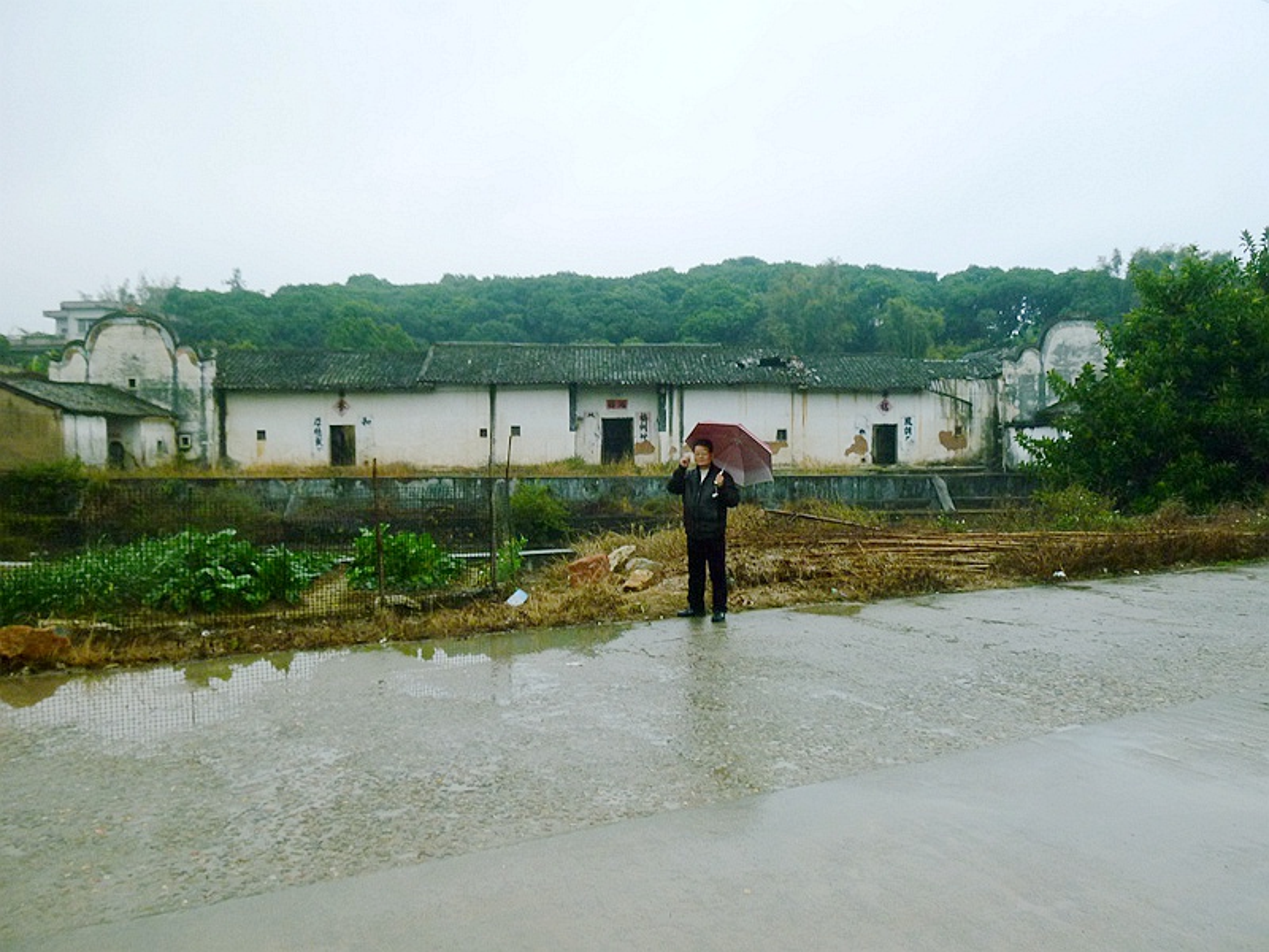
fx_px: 916
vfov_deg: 54.9
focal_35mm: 25
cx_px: 634
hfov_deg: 69.4
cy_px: 476
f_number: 3.3
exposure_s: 1/30
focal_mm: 4.5
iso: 200
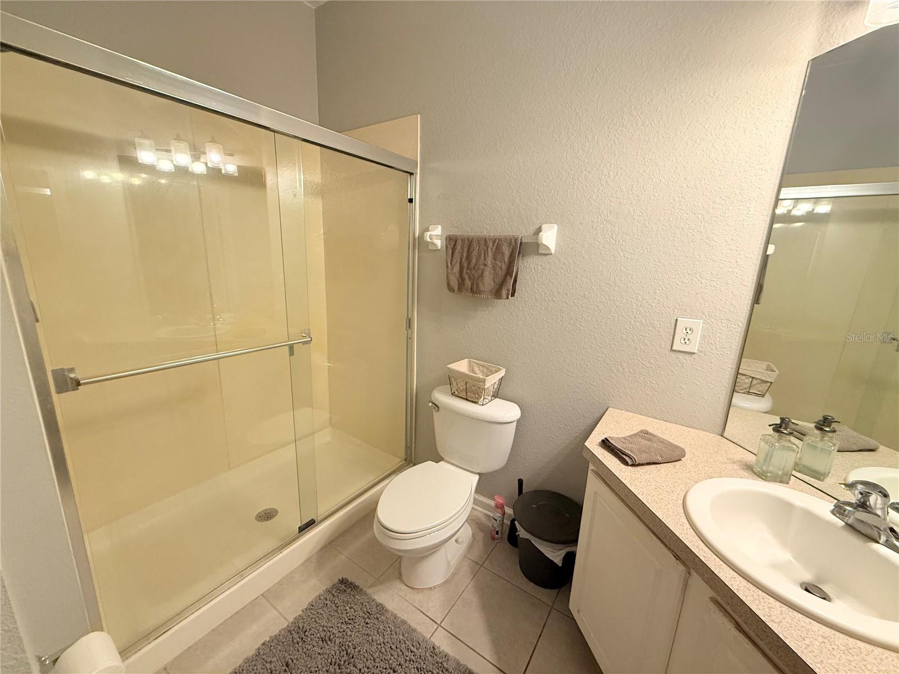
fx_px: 364
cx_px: 450
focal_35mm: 14
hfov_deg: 102.1
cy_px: 337
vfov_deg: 85.7
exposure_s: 1/60
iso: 320
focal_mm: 2.22
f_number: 2.2
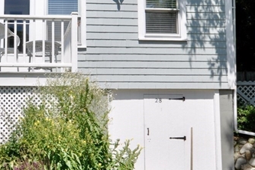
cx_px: 51
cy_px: 83
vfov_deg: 29.2
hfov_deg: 41.0
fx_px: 326
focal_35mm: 46
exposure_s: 1/200
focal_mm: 10
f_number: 13
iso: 200
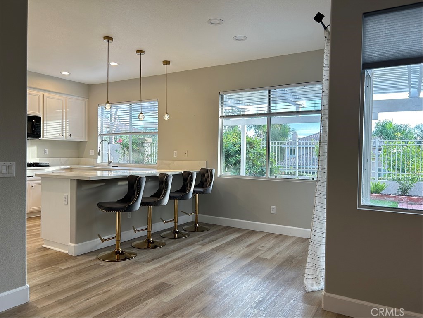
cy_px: 159
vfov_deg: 53.1
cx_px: 212
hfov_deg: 67.3
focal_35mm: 26
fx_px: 318
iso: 80
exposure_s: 1/120
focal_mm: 5.7
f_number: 1.5
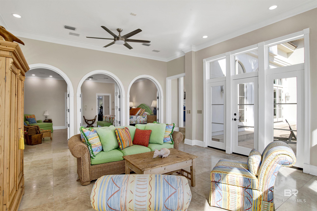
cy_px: 106
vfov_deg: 67.4
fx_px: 158
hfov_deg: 90.0
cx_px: 158
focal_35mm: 18
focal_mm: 18
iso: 200
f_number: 11
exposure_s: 1/125
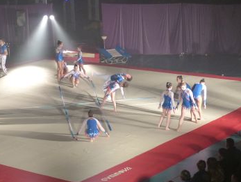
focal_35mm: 95
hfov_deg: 20.6
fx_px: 662
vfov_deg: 15.6
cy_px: 94
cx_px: 100
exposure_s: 1/50
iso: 400
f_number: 2.8
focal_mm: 11.9
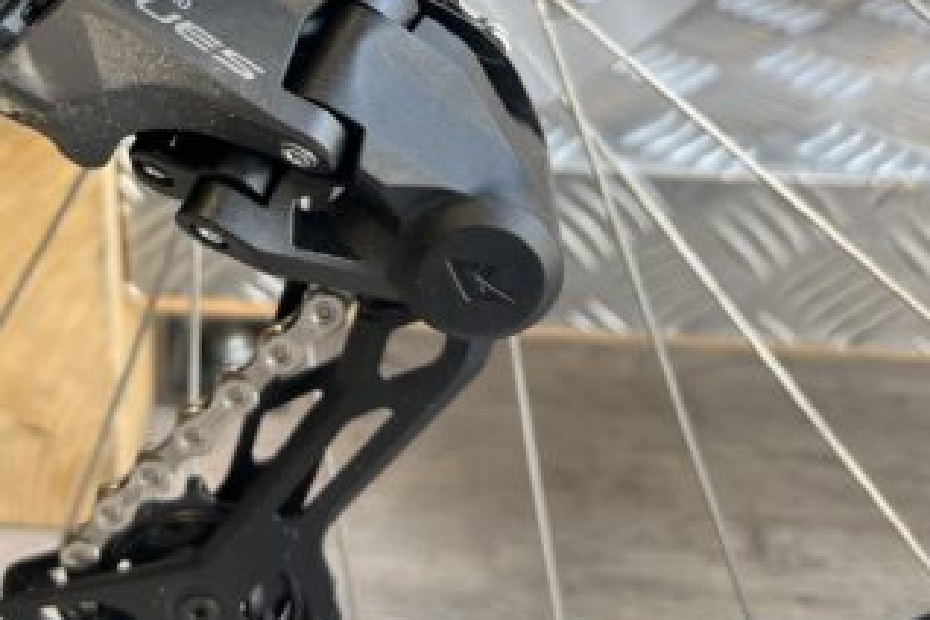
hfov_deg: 37.8
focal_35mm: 51
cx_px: 222
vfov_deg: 25.3
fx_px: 1317
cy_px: 9
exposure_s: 1/121
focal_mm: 5.7
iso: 100
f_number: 1.5
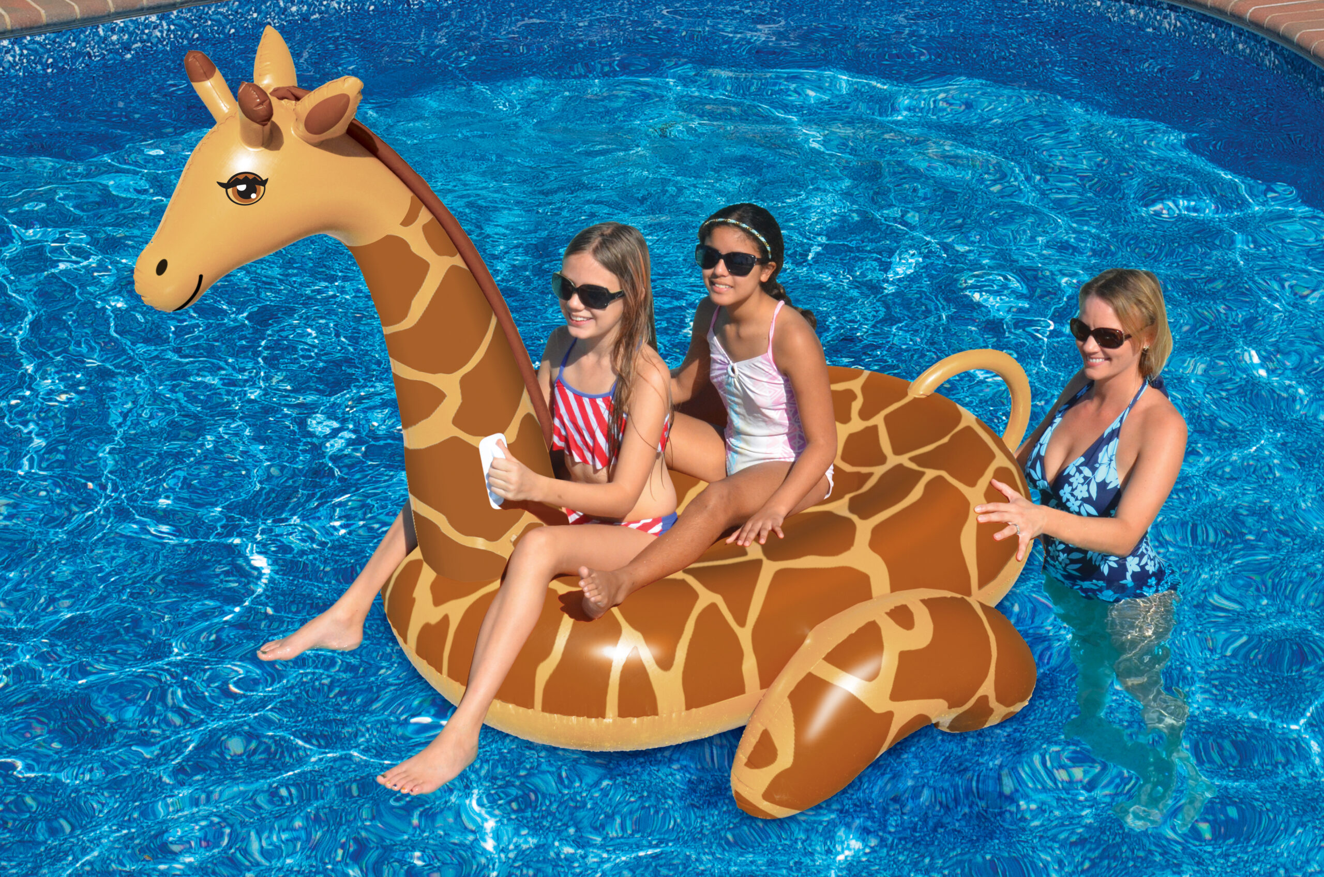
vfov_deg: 28.0
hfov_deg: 41.2
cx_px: 662
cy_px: 438
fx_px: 1762
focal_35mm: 48
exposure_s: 1/800
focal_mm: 32
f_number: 14
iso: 800
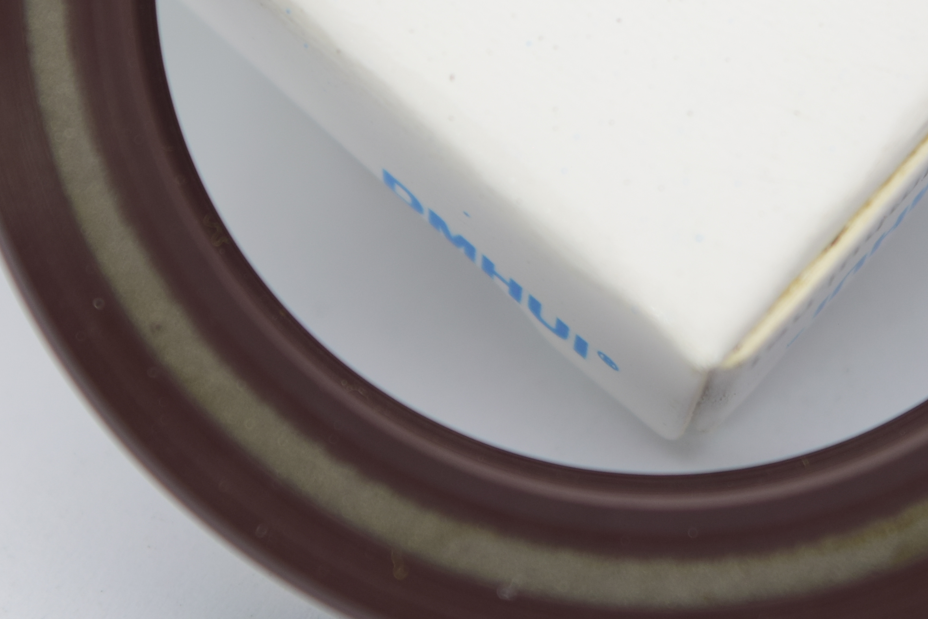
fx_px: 4923
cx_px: 526
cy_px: -45
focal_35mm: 191
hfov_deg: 10.8
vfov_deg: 7.2
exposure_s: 1/8
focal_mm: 50
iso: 100
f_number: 5.6
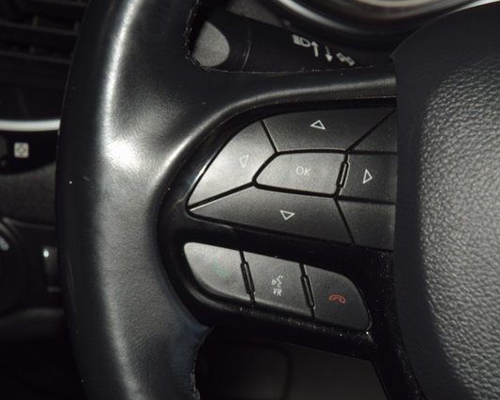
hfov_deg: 16.1
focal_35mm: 119
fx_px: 1761
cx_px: 301
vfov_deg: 13.0
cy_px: 200
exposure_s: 1/125
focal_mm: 70
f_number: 8
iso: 100
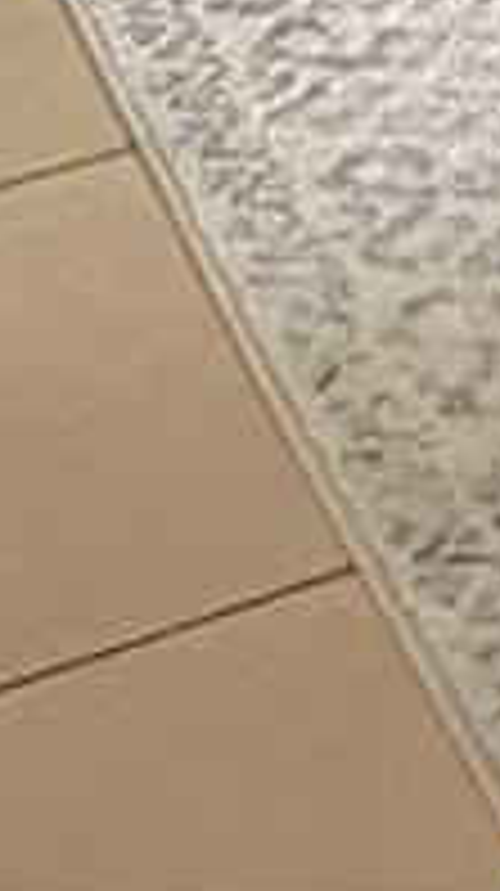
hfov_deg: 4.5
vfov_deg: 8.1
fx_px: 5411
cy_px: -1796
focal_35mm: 229
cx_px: 2509
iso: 1000
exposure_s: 1/30
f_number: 1.6
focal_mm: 4.2
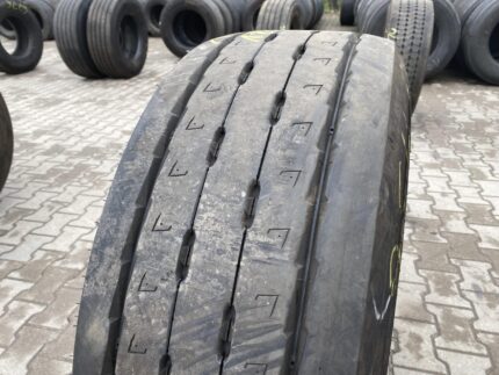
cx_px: 250
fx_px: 375
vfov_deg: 53.1
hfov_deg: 67.3
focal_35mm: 26
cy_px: 188
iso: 32
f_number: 1.8
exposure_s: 1/146
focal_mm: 4.25
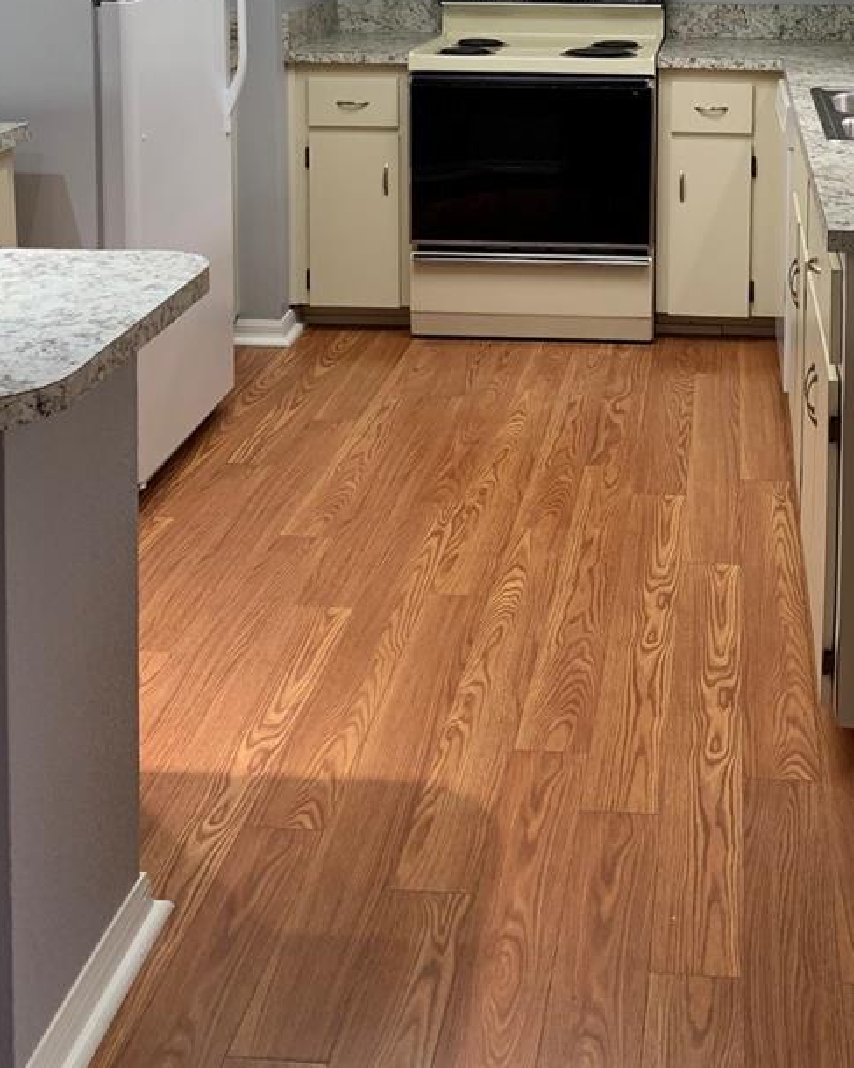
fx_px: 1580
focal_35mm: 50
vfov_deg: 35.1
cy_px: 100
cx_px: 608
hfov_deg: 29.9
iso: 100
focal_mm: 4.25
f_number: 1.8
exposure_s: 1/60
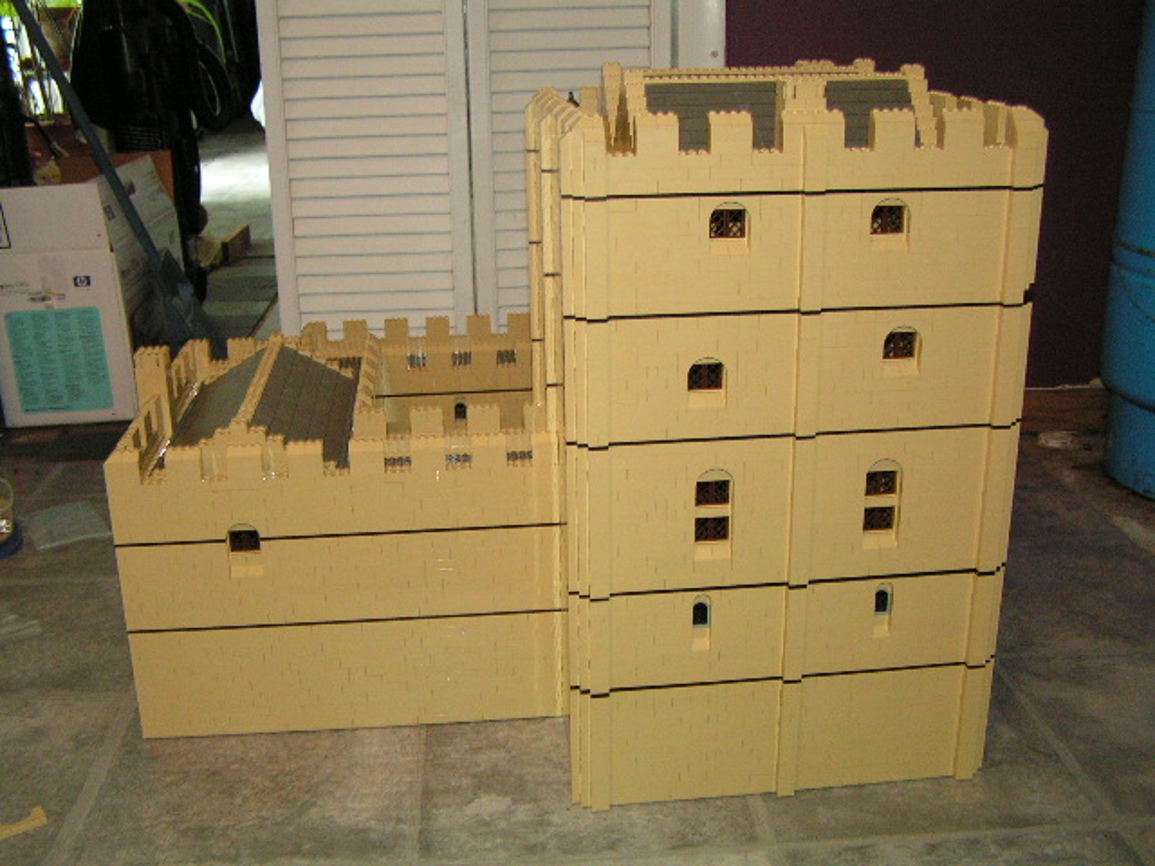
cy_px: 433
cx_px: 578
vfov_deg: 37.7
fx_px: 1268
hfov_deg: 49.0
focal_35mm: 38
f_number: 2.8
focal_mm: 6.3
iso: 200
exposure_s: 1/40
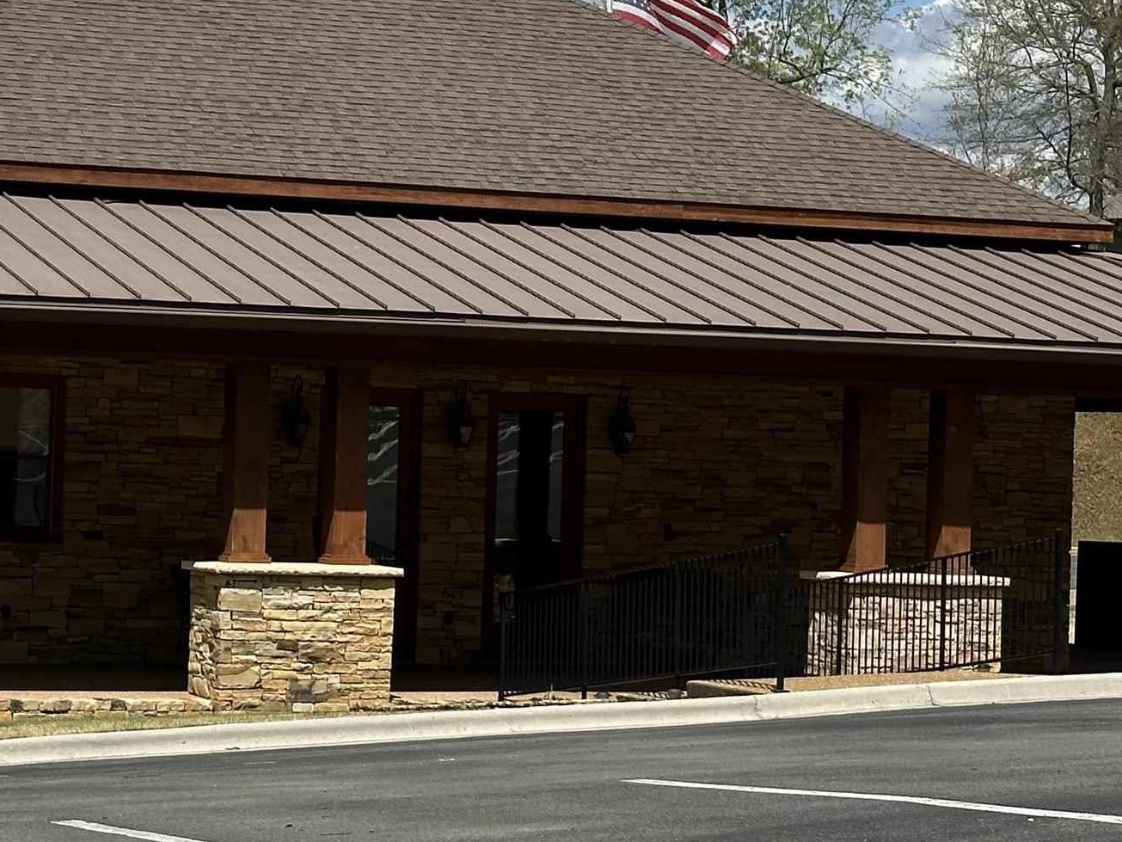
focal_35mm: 113
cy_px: 328
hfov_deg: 17.4
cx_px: 369
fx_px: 3663
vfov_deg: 13.1
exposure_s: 1/6623
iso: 64
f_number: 1.78
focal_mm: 6.86
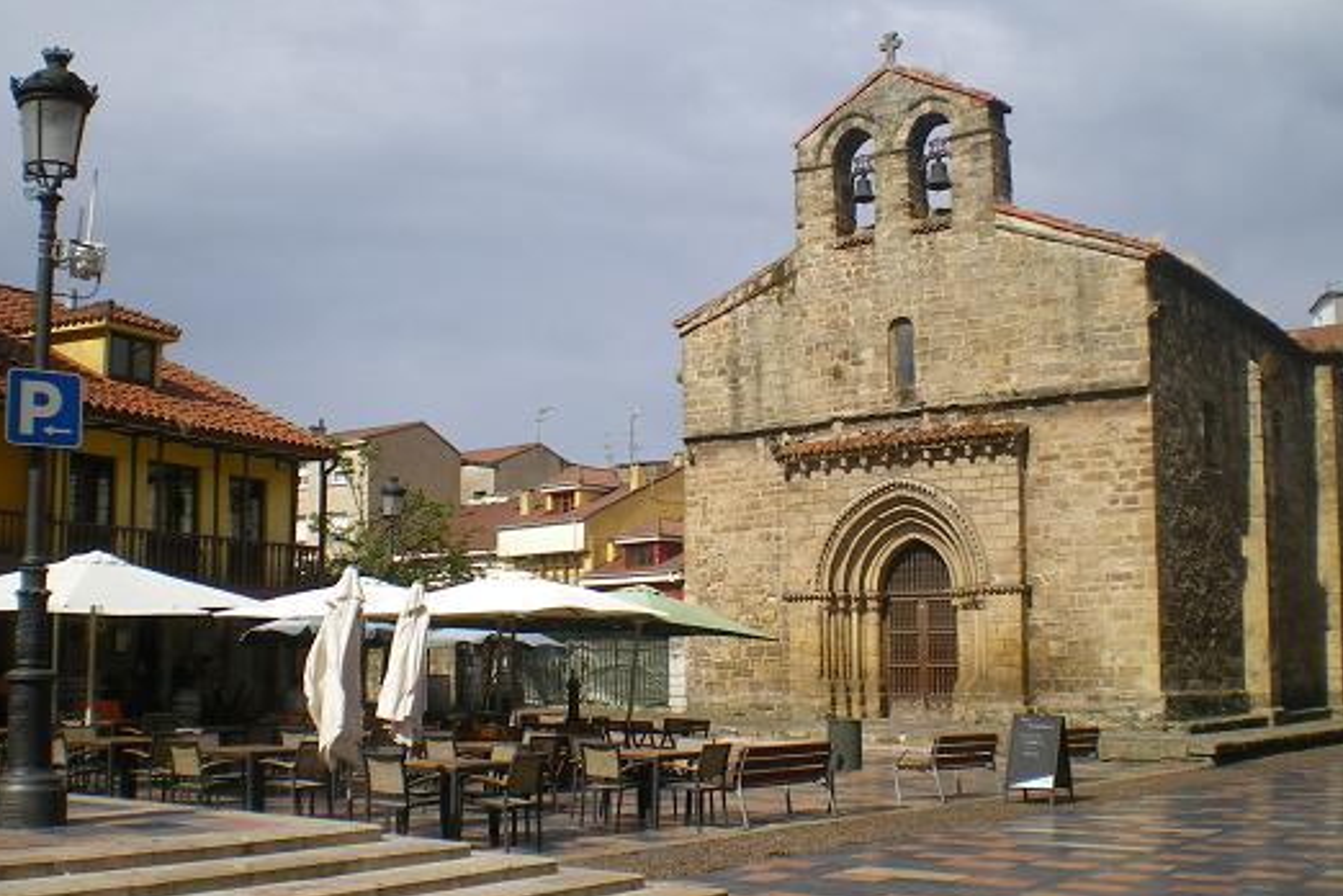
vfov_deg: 33.4
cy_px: 499
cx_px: 666
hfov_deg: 48.5
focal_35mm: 40
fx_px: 1492
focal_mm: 6.3
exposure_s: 1/400
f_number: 4.6
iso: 64
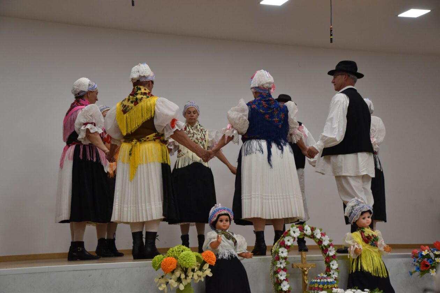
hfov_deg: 30.5
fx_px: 807
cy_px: 146
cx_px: 220
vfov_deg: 20.6
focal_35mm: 66
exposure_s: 1/125
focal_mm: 44
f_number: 4.5
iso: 900
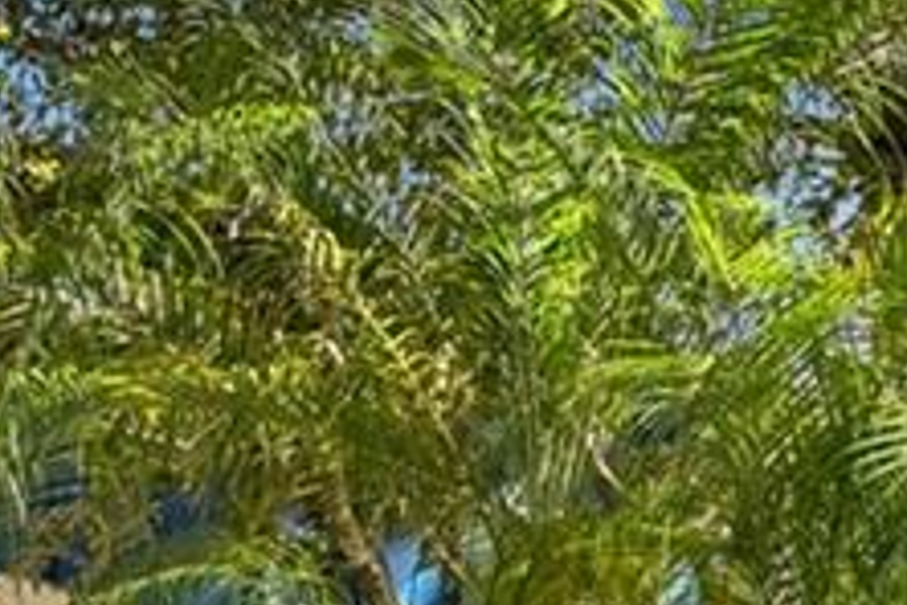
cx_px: -1234
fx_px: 7810
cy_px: 1435
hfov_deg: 6.4
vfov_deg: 4.3
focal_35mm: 310
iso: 200
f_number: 5
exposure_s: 1/250
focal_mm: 43
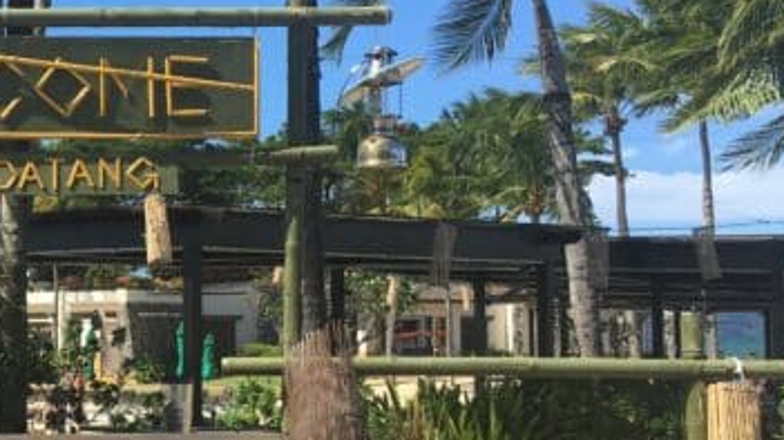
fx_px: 1496
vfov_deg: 16.7
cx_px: -49
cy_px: 268
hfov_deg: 27.2
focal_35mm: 72
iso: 25
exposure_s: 1/1115
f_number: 2.2
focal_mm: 4.15
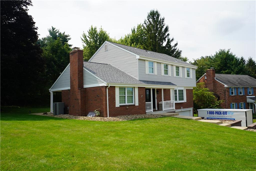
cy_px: 86
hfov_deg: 65.5
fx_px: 199
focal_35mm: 28
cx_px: 128
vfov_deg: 46.4
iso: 100
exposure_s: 1/125
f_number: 9
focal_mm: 28
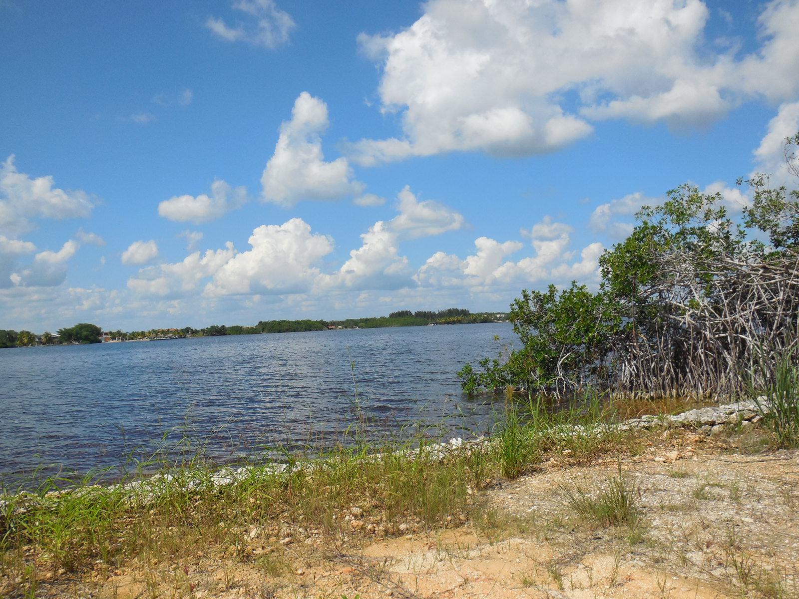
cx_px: 400
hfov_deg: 60.0
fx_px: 692
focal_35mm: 30
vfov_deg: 46.8
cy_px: 300
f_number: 6.5
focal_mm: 5.3
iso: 125
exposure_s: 1/640
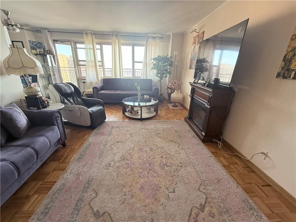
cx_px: 148
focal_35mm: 14
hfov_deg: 102.1
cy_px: 111
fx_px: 120
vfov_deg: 85.7
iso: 400
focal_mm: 2.22
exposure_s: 1/120
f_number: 2.2
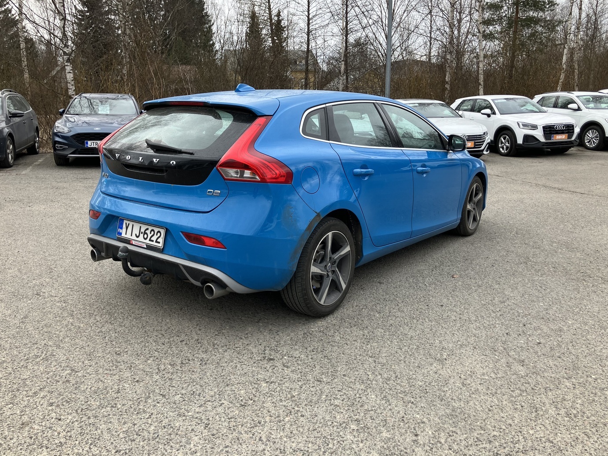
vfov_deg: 48.2
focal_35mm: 29
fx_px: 509
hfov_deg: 61.6
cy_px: 221
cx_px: 296
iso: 32
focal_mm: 3.99
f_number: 1.8
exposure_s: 1/292
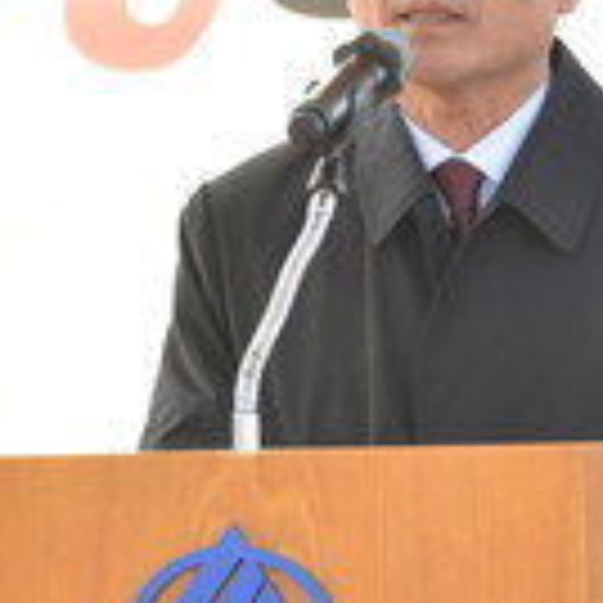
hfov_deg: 2.3
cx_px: 482
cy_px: 130
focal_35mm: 763
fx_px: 15037
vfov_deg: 2.3
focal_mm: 200
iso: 400
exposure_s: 1/125
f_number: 6.3
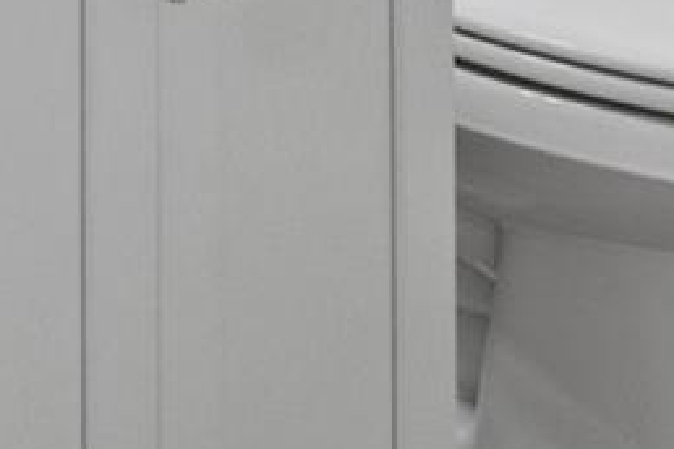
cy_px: -880
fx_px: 2434
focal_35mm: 130
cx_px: -1095
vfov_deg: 8.8
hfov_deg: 11.8
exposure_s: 1/2.5
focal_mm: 14
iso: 320
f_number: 8
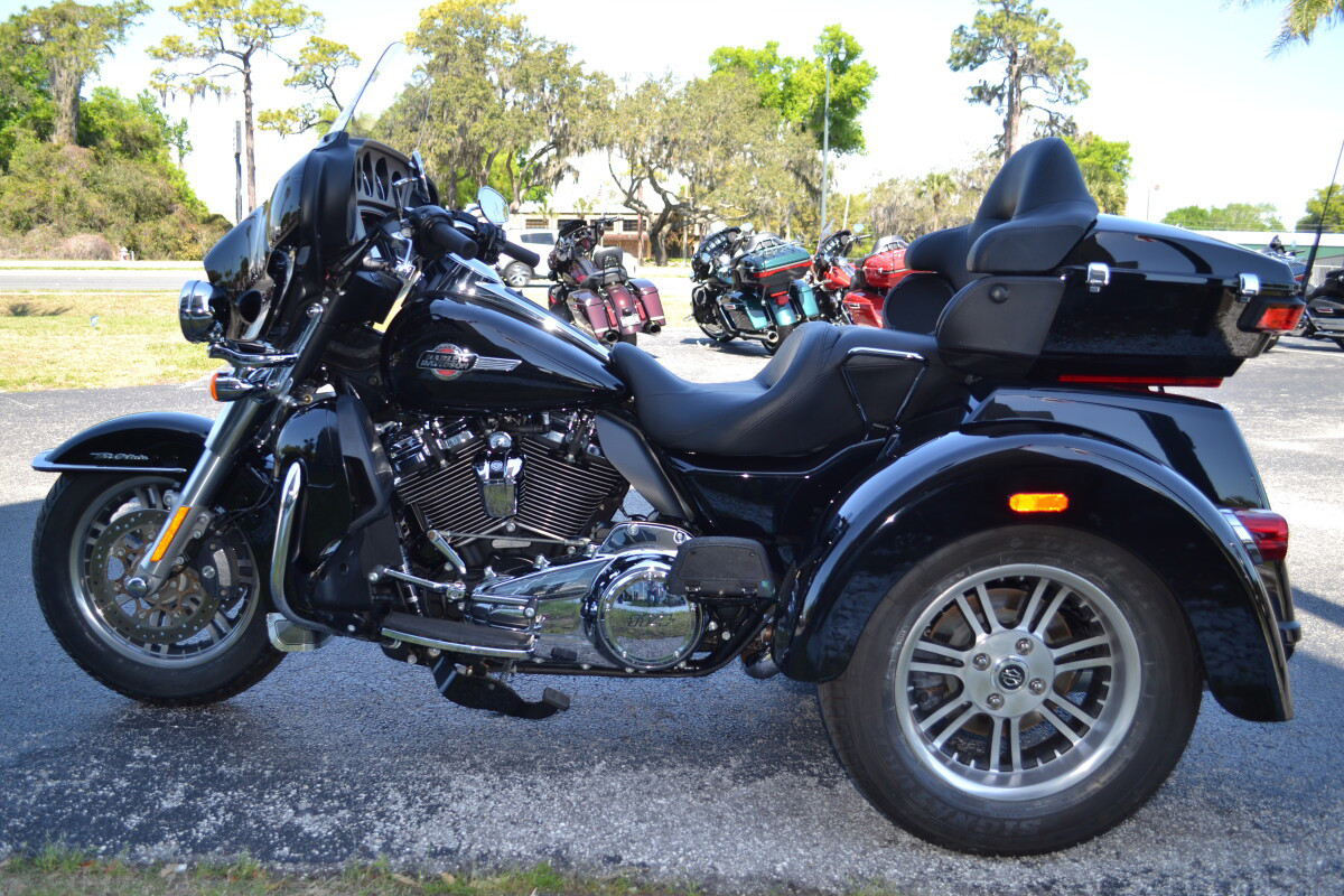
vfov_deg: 43.6
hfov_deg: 61.9
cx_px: 672
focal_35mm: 30
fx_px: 1120
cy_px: 448
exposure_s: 1/200
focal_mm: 20
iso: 100
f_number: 4
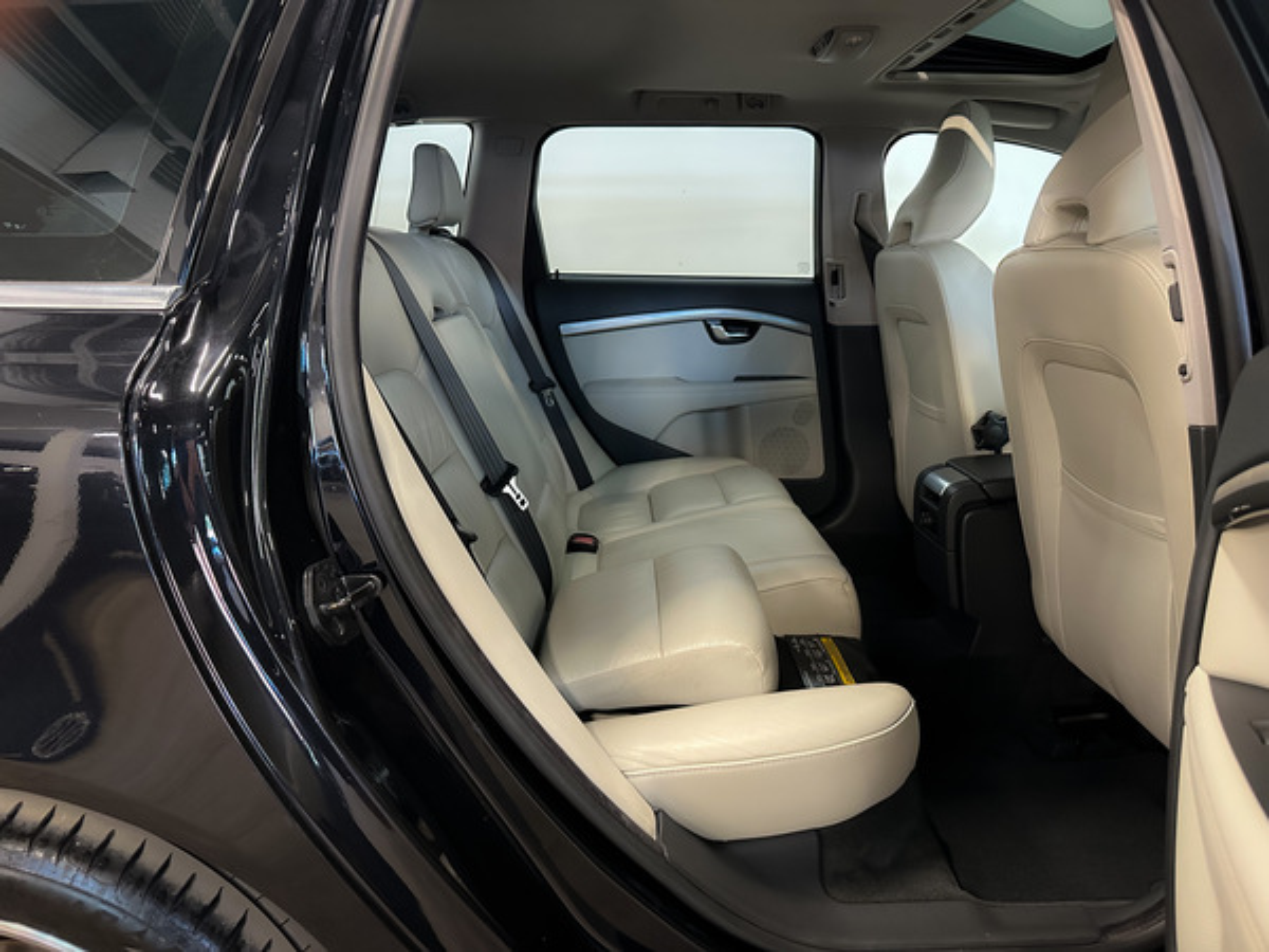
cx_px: 634
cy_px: 476
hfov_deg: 71.6
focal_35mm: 24
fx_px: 880
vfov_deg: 56.8
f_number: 1.8
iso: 1000
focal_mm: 6.86
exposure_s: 1/45
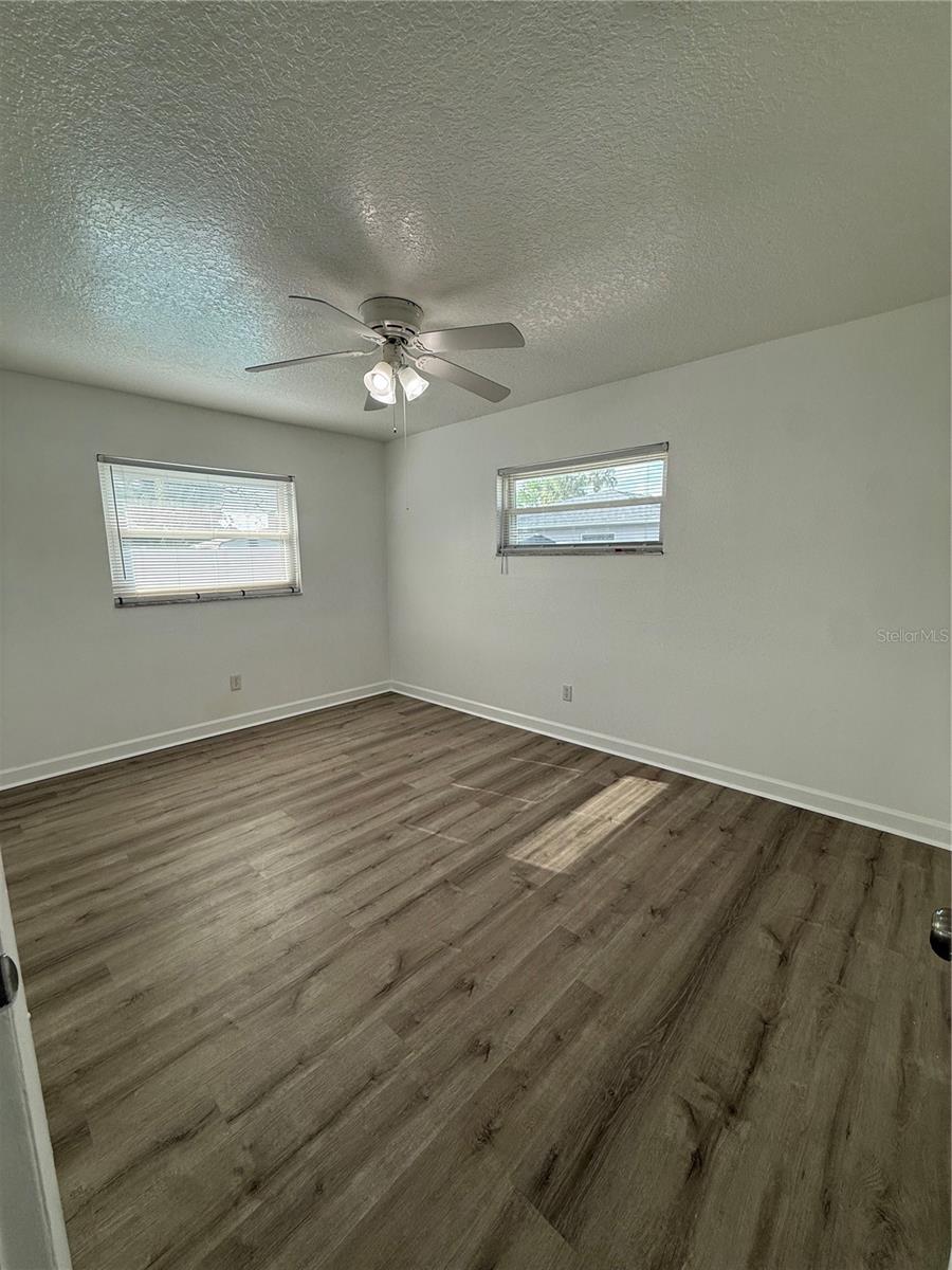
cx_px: 476
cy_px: 635
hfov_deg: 85.7
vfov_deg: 102.1
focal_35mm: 14
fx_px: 513
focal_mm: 2.22
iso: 64
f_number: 2.2
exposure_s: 1/224
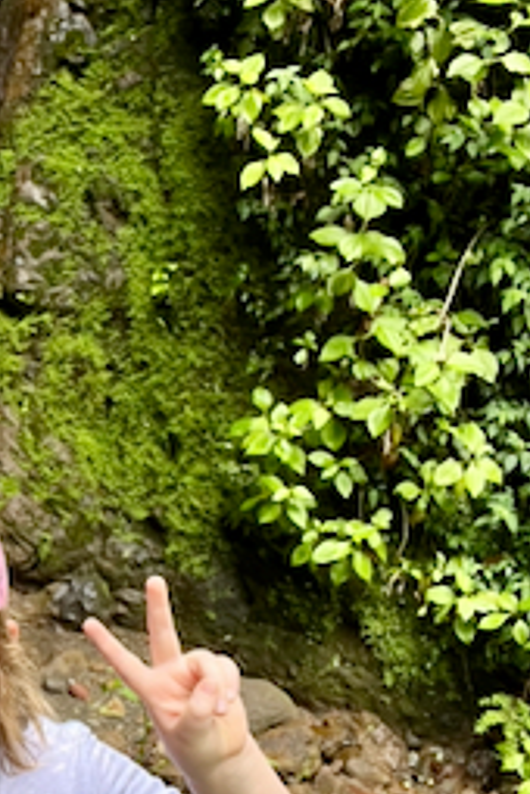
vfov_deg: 33.4
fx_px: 1325
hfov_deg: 20.4
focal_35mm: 60
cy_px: 423
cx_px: -181
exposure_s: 1/60
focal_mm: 2.71
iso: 64
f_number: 2.2
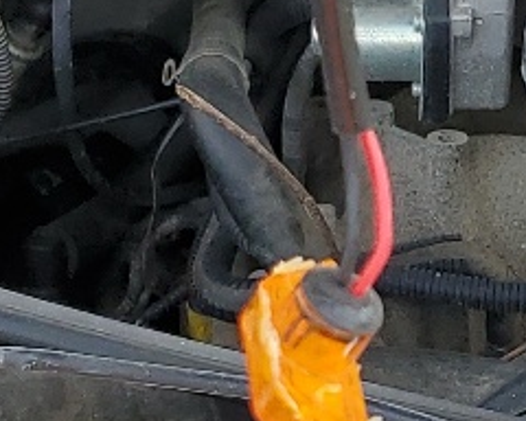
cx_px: 622
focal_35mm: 169
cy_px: 303
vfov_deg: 9.1
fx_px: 2631
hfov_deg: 11.2
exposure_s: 1/769
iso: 50
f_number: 1.5
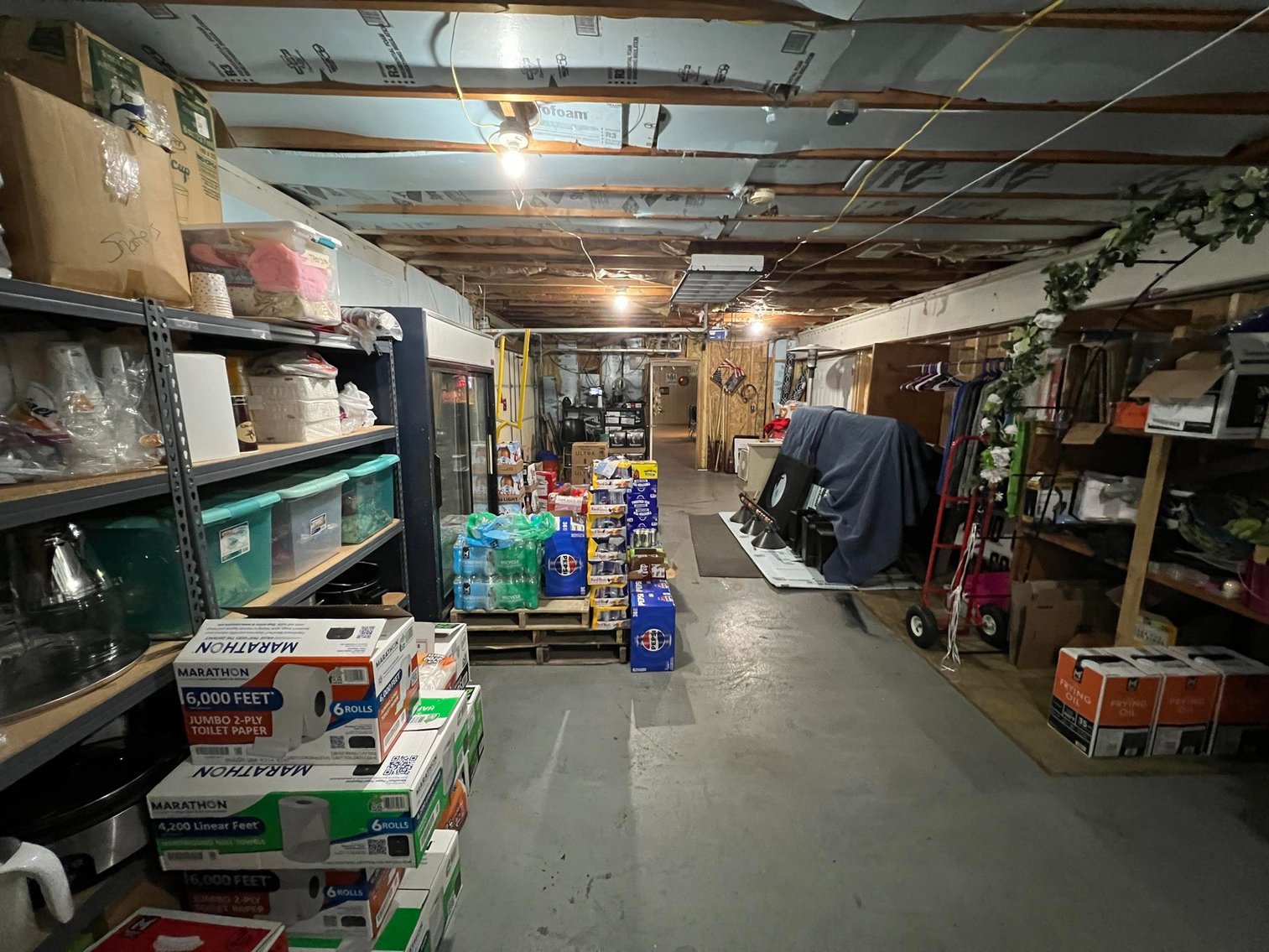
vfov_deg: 89.9
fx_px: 477
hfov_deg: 106.2
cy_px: 476
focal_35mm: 13
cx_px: 634
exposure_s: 1/40
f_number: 1.8
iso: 1000
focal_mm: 1.57
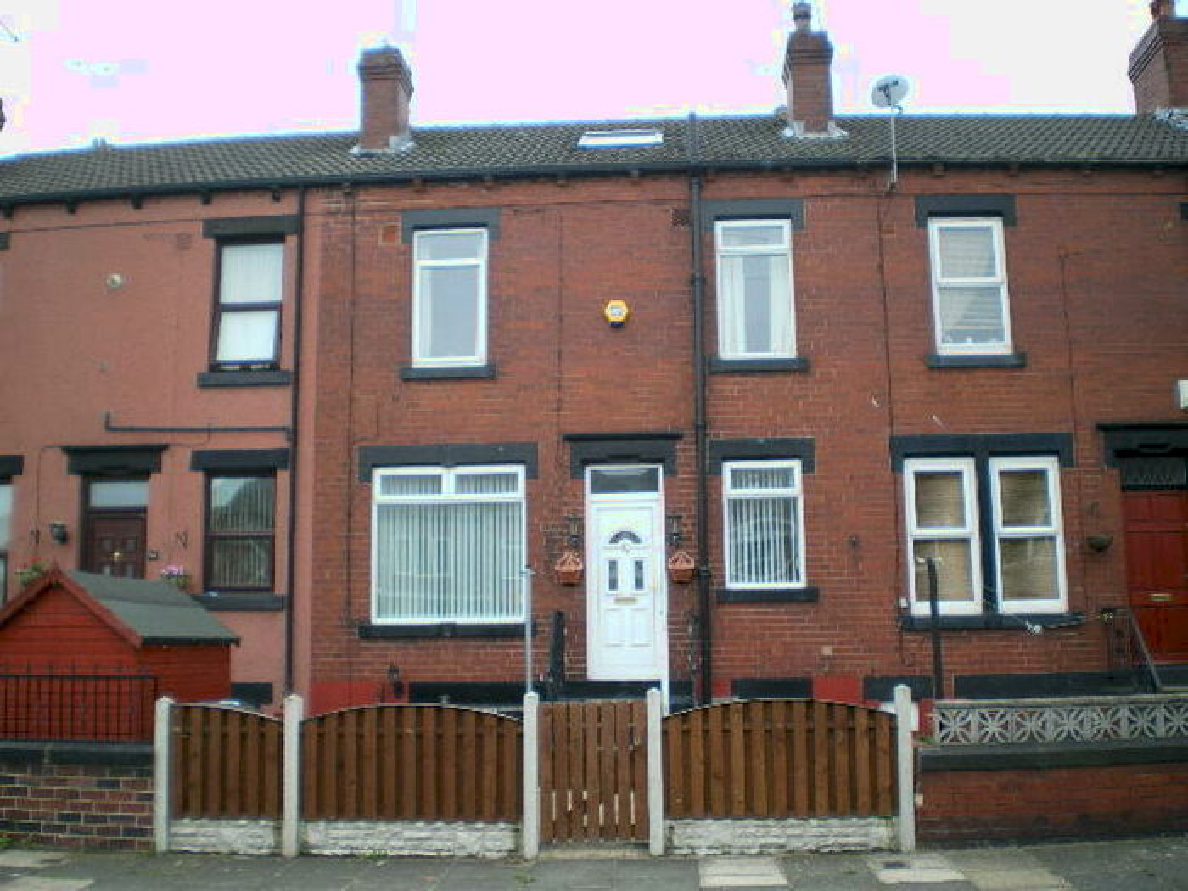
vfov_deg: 39.7
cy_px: 446
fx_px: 1235
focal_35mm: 36
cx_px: 594
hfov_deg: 51.4
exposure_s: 1/160
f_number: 3.1
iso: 64
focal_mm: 6.3
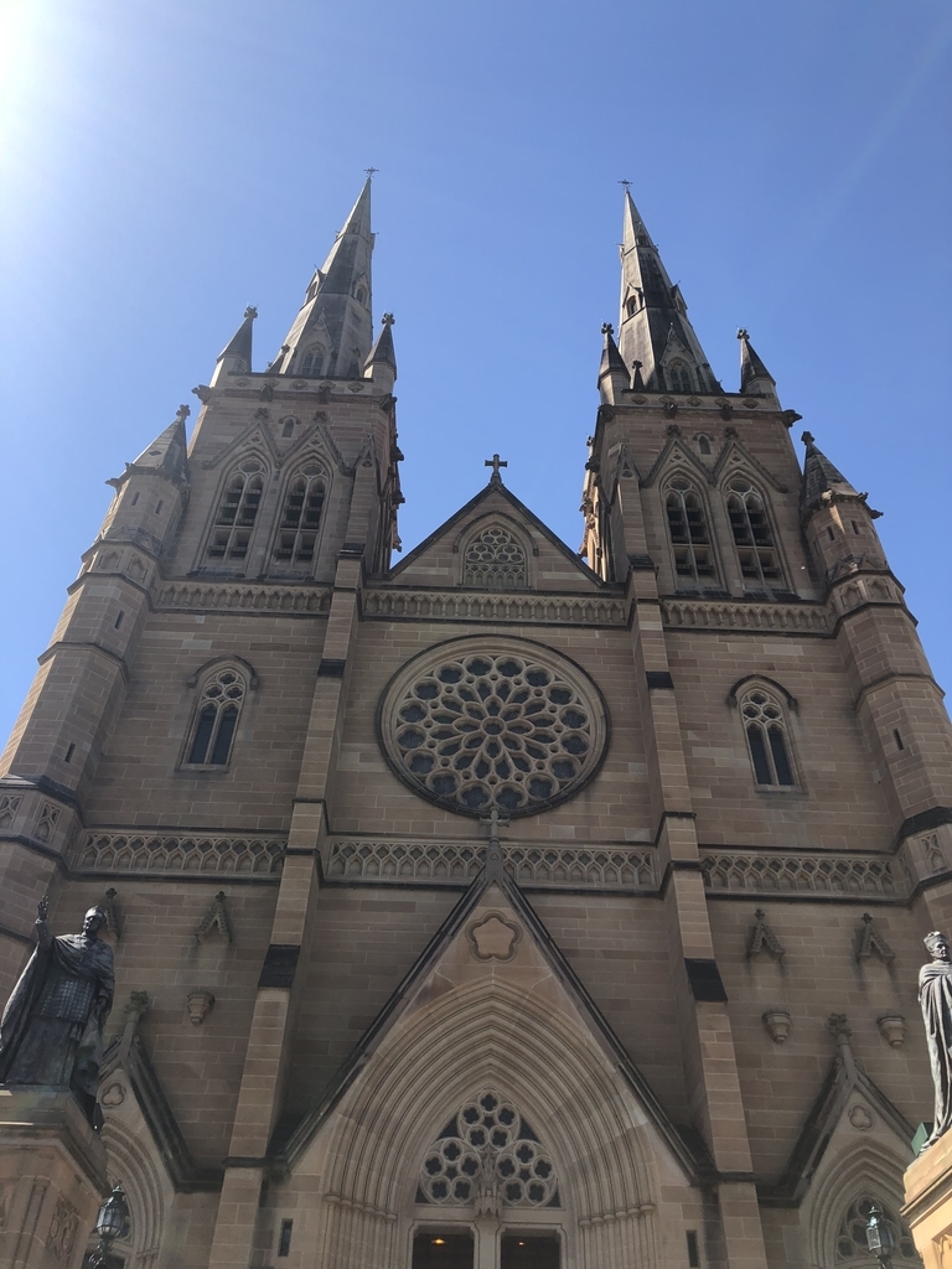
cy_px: 634
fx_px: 1027
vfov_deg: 63.4
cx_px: 476
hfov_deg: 49.7
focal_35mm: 28
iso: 20
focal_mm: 3.99
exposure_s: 1/1156
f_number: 1.8
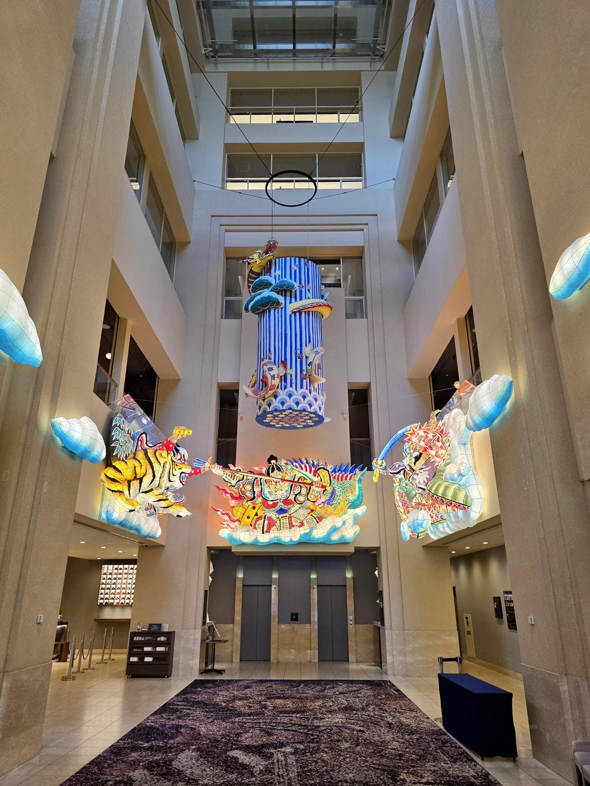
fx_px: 523
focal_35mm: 23
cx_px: 295
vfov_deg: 73.9
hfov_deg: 58.9
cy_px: 393
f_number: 1.7
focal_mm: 6.3
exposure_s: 1/100
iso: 160
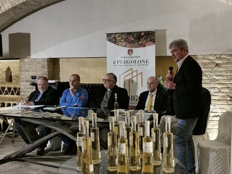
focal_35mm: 47
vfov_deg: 30.9
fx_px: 315
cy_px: 87
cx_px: 116
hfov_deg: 40.4
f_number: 1.8
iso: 400
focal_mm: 5.58
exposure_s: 1/33.3
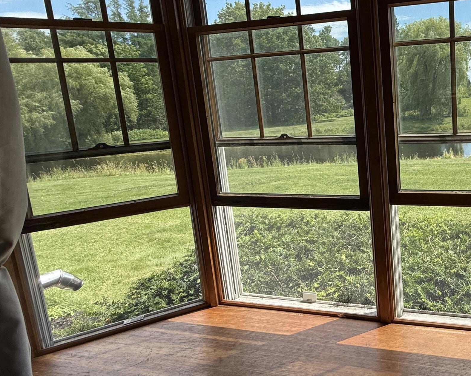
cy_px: 148
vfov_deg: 54.5
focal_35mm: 26
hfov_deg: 58.7
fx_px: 362
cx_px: 402
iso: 50
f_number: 2.2
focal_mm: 2.22
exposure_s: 1/726
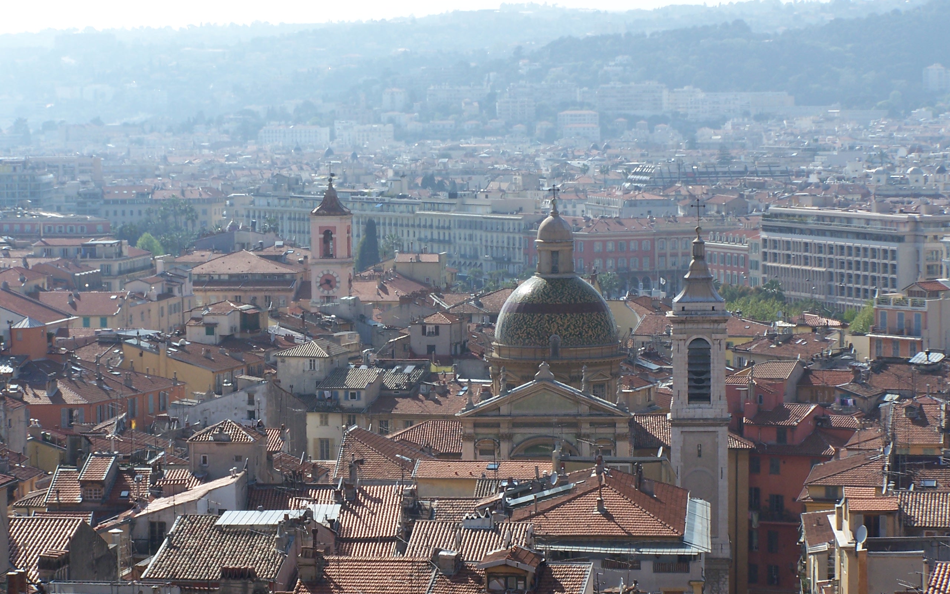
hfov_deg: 16.7
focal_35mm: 125
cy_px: 337
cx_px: 478
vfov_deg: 10.5
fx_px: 3236
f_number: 4.5
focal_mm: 19.4
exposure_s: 1/640
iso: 80
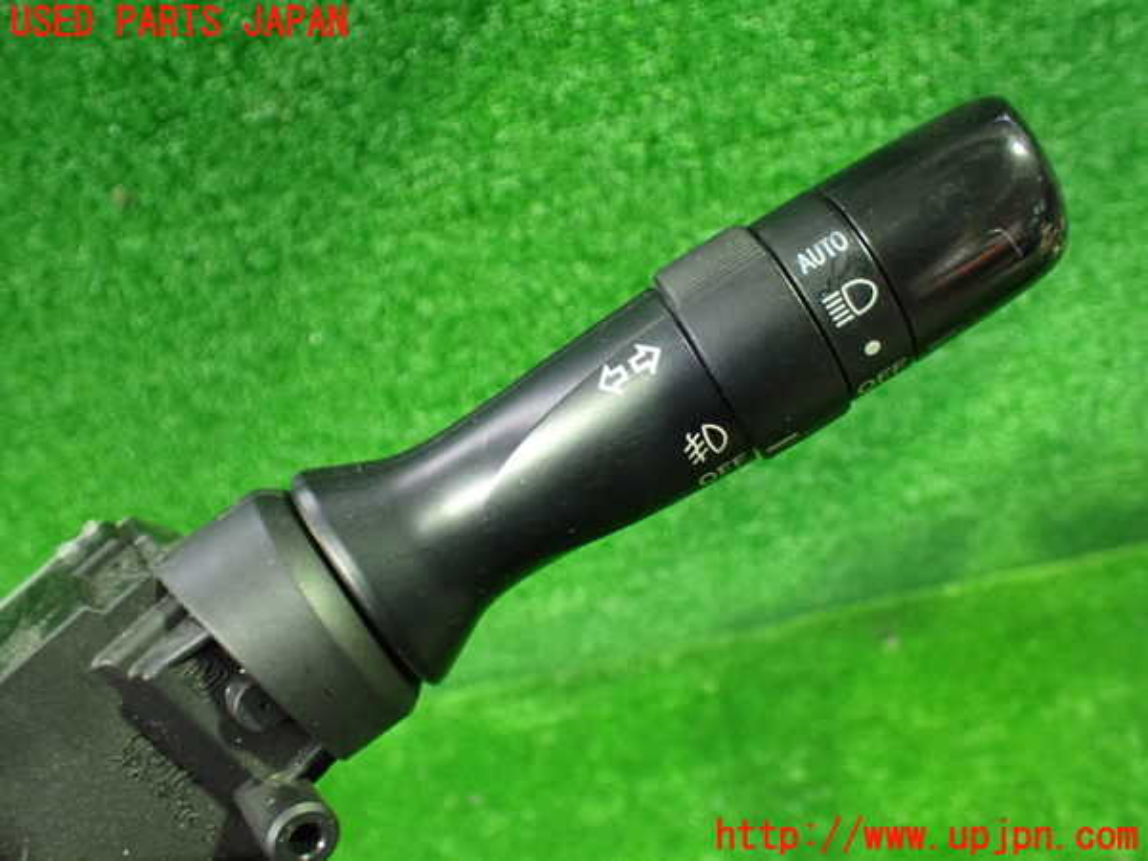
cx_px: 574
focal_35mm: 30
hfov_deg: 60.0
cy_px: 430
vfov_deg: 46.8
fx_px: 995
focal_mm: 5.4
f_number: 2.3
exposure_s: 1/30
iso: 1250
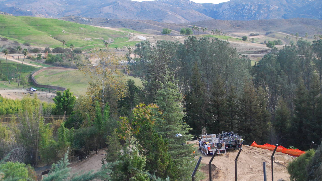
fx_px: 564
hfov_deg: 31.9
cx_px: 165
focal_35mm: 66
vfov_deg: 18.3
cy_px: 96
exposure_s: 1/800
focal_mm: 38
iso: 1000
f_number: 5.6
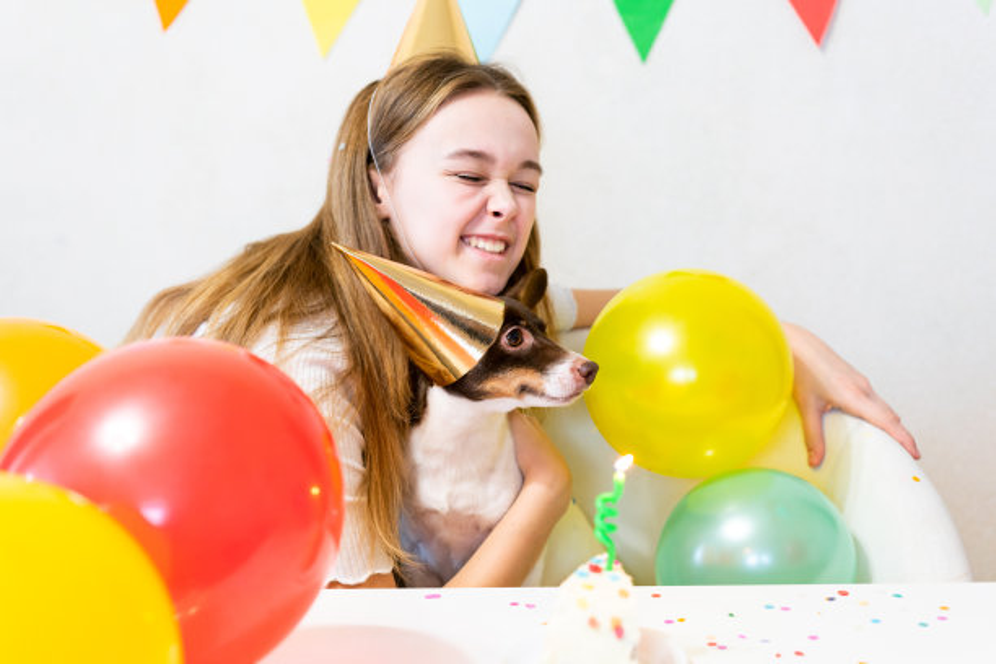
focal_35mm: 55
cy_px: 332
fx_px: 1522
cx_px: 498
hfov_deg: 36.2
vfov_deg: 24.6
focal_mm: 55
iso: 500
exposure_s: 1/60
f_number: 2.8
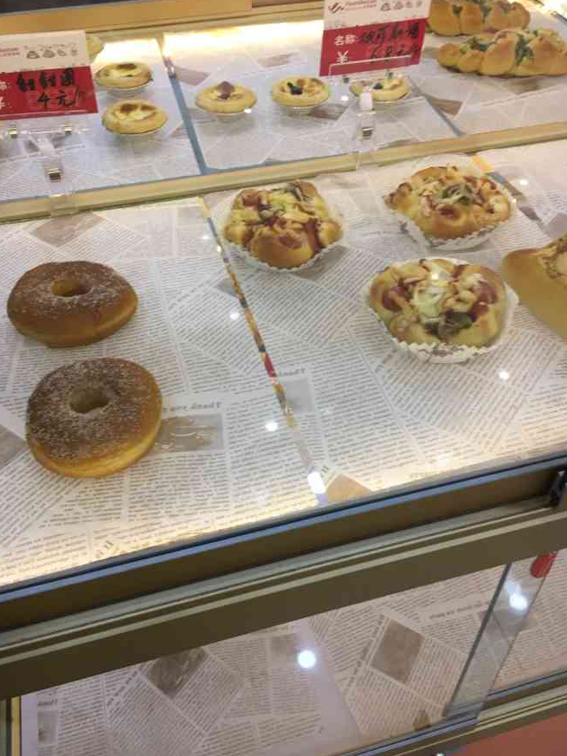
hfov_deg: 45.5
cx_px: 285
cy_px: 372
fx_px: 677
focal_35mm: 31
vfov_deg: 58.3
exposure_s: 1/33
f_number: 2.2
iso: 64
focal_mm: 4.15
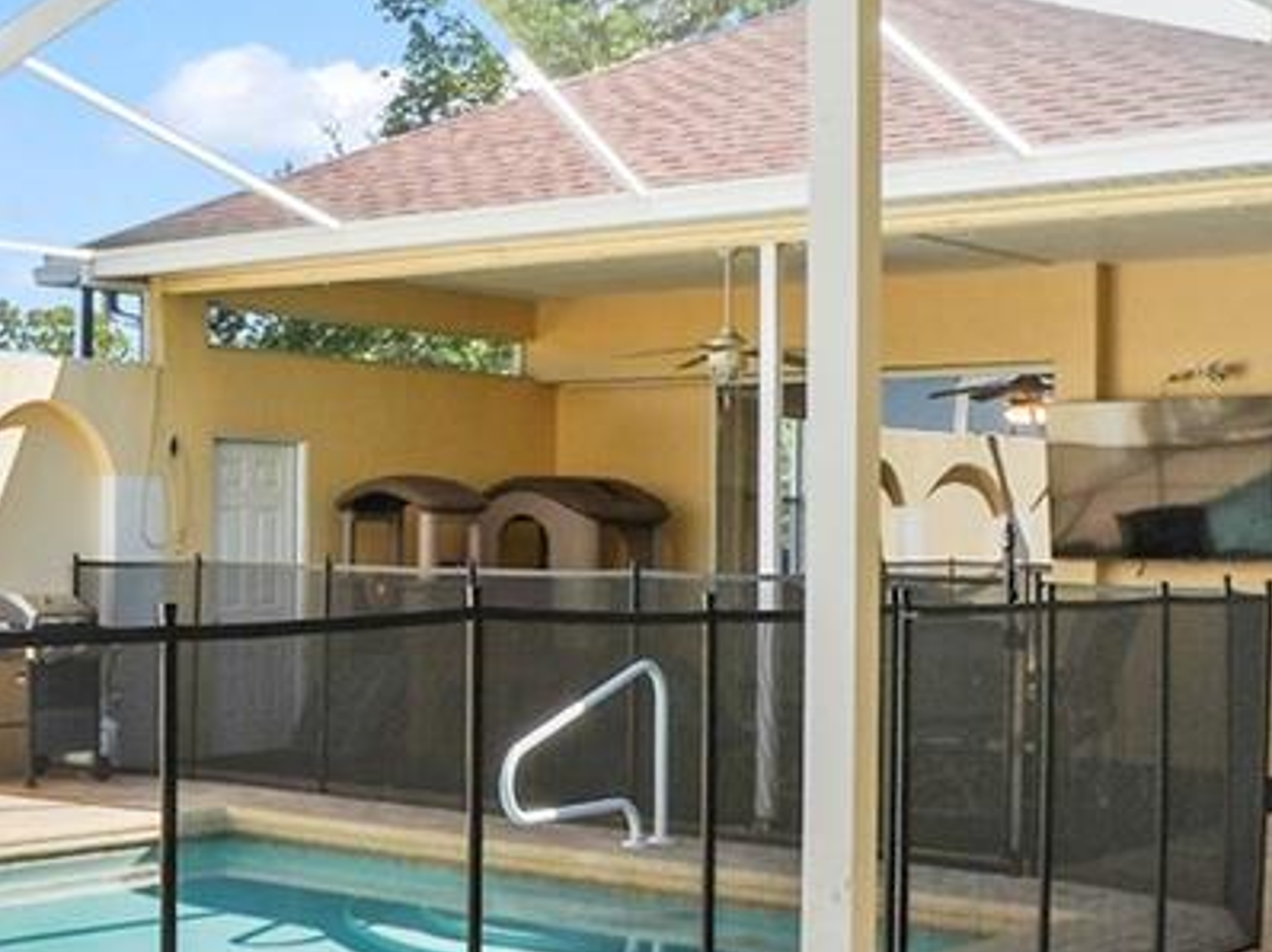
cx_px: -3
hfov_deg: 30.8
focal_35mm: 58
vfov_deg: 25.1
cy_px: 620
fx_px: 2130
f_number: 16
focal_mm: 10
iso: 100
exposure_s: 1/40
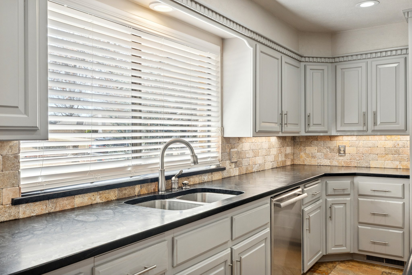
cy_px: 138
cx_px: 206
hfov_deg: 61.9
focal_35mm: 30
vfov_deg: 43.6
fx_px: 343
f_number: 8
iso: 200
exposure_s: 1/100
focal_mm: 20
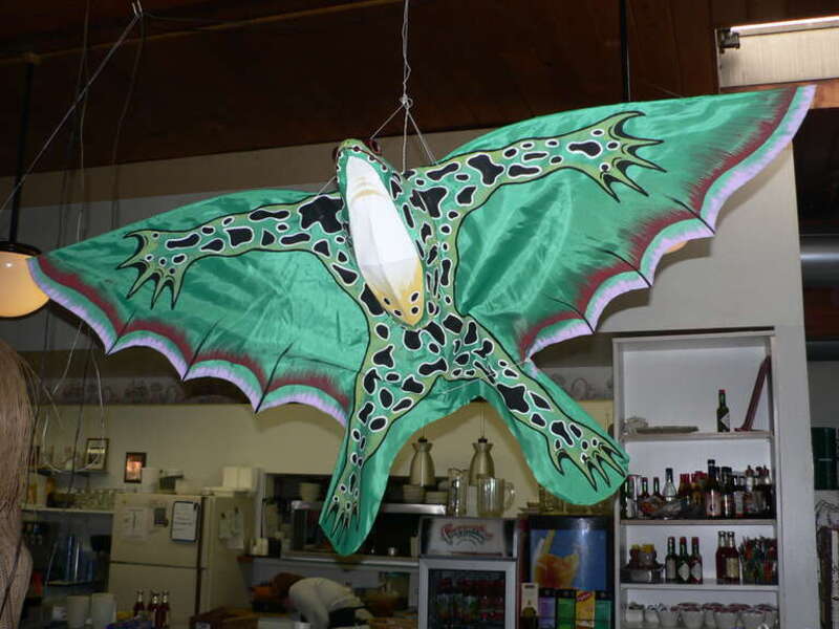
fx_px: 873
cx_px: 420
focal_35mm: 36
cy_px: 314
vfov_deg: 39.7
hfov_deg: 51.4
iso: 80
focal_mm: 6
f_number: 2.8
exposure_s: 1/125
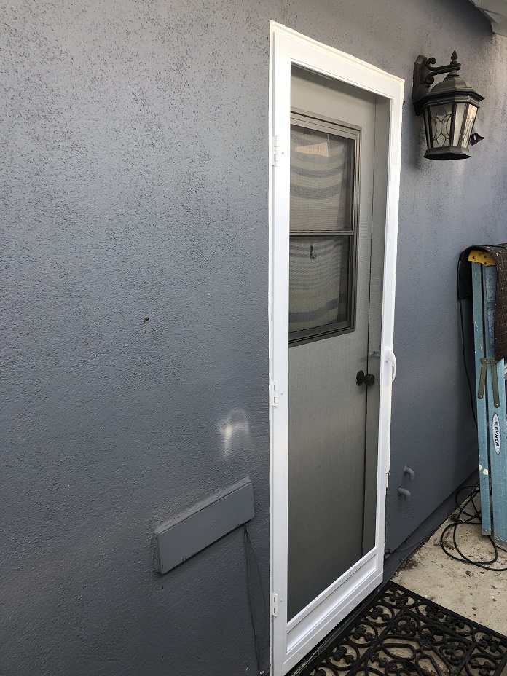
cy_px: 338
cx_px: 254
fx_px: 547
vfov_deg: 63.4
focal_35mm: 28
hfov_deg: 49.7
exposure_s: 1/203
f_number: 1.8
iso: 20
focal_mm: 3.99
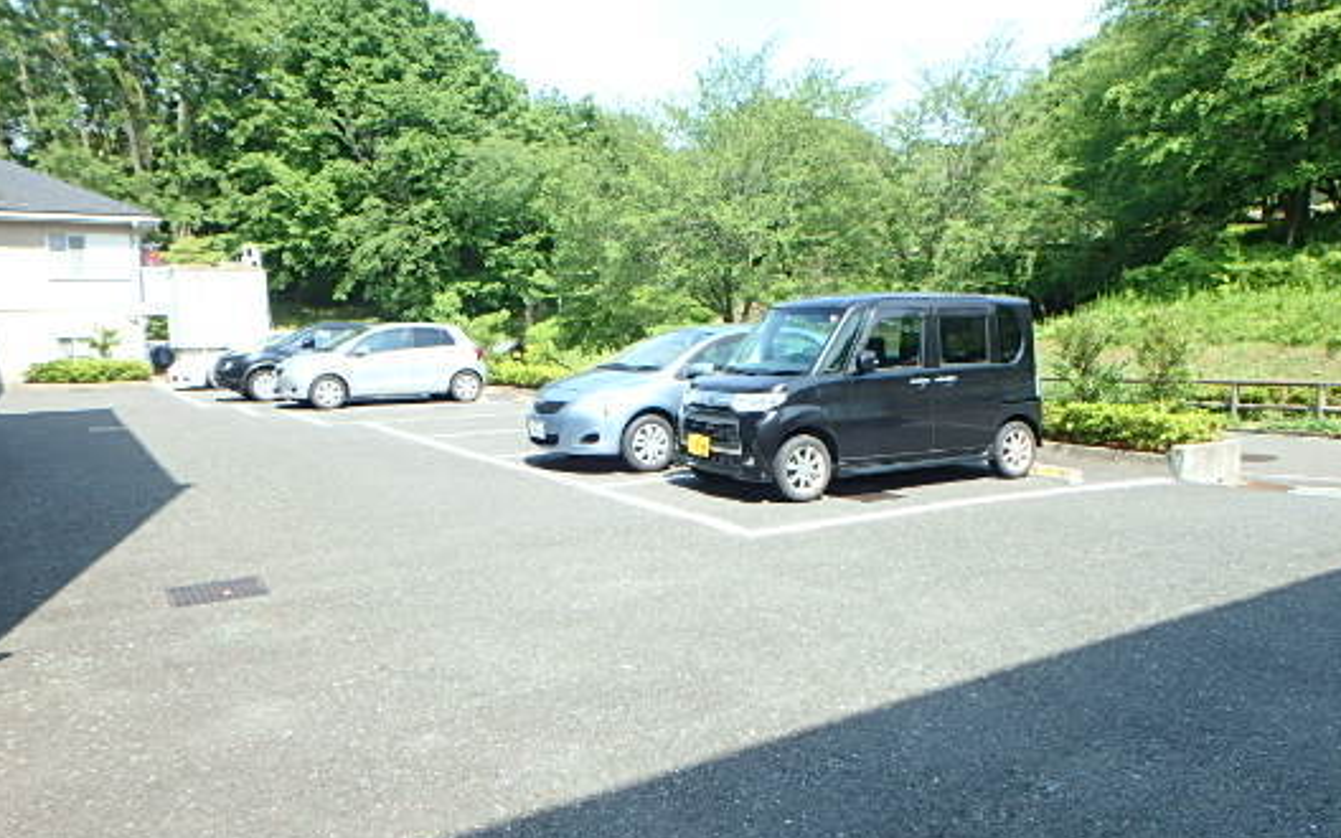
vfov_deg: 46.0
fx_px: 987
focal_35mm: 27
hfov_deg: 68.1
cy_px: 444
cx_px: 759
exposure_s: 1/320
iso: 125
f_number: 3.5
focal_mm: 3.7
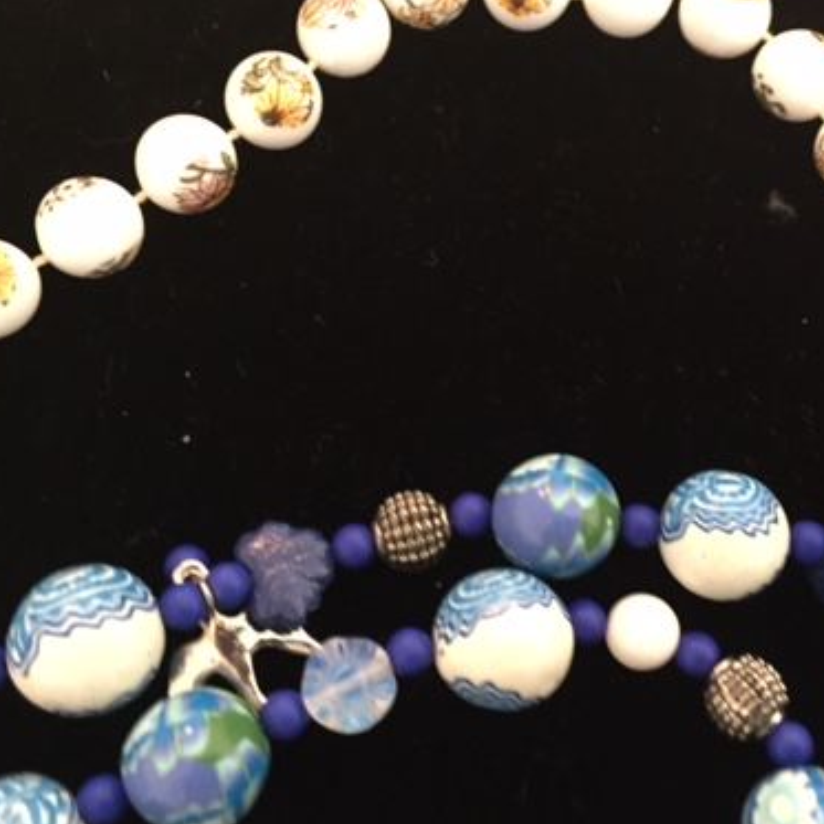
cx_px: 537
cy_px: 347
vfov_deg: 38.2
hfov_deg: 38.0
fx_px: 1185
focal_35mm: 44
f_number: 2.2
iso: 250
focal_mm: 4.15
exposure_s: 1/20
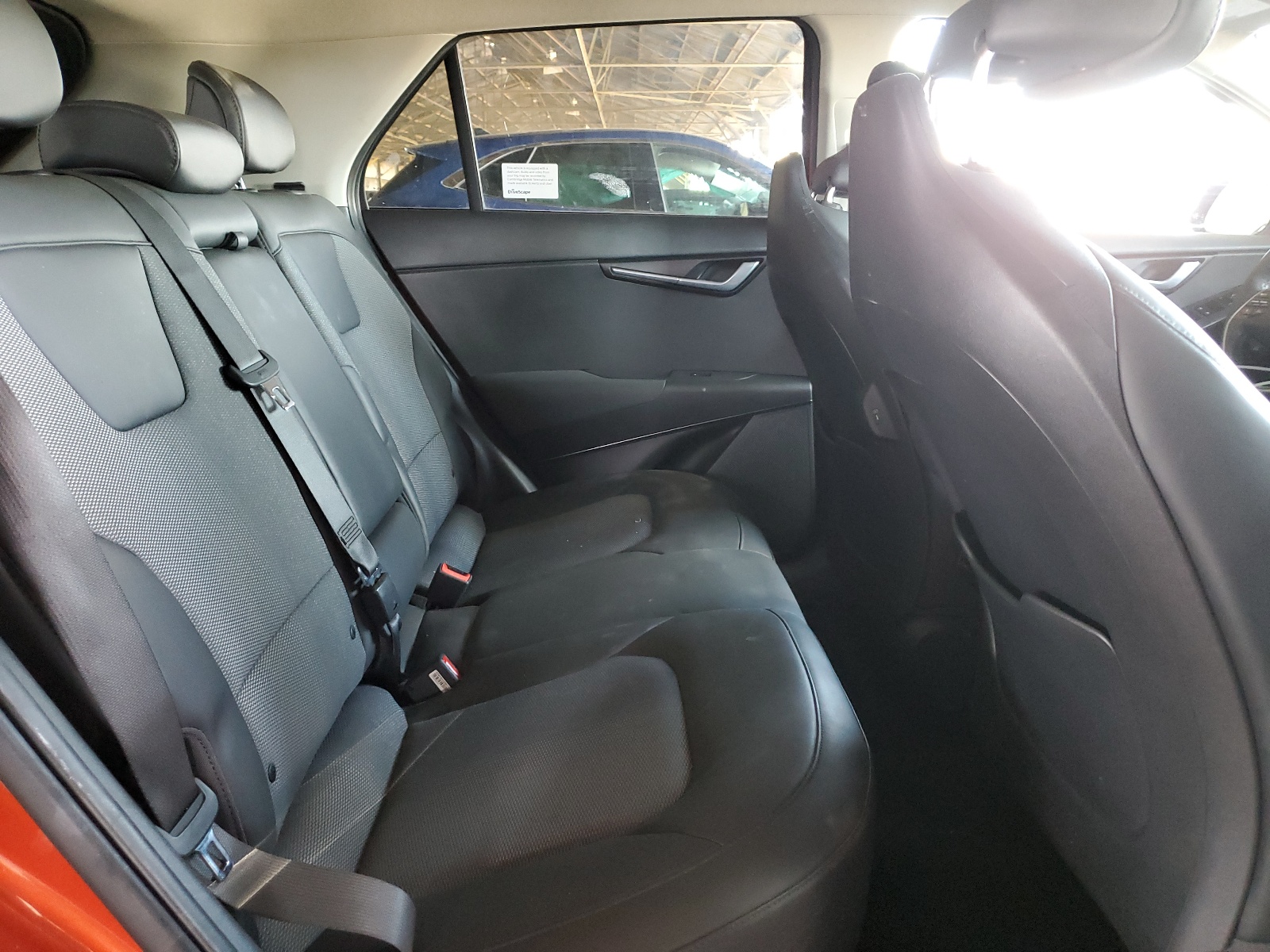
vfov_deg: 53.1
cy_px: 476
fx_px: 954
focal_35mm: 26
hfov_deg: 67.3
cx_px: 635
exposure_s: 1/40
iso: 357
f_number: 1.5
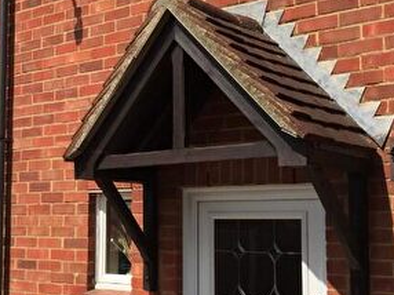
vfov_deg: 20.7
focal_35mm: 71
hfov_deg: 26.3
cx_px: 26
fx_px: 807
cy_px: 145
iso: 32
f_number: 2.2
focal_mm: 4.15
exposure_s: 1/3049
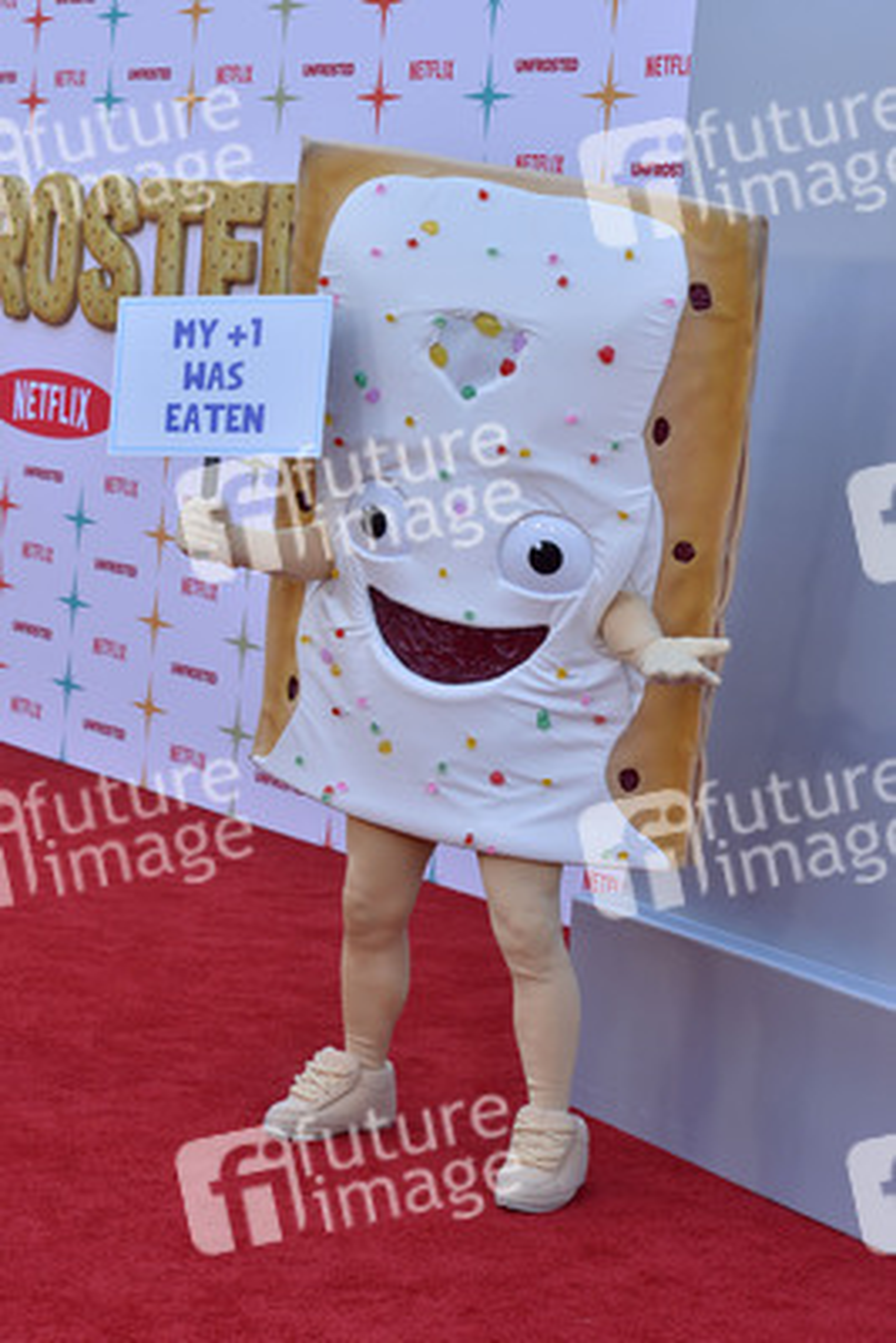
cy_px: 672
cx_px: 448
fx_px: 2909
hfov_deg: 17.5
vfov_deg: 26.0
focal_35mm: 78
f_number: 7.1
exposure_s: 1/250
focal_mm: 78
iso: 320
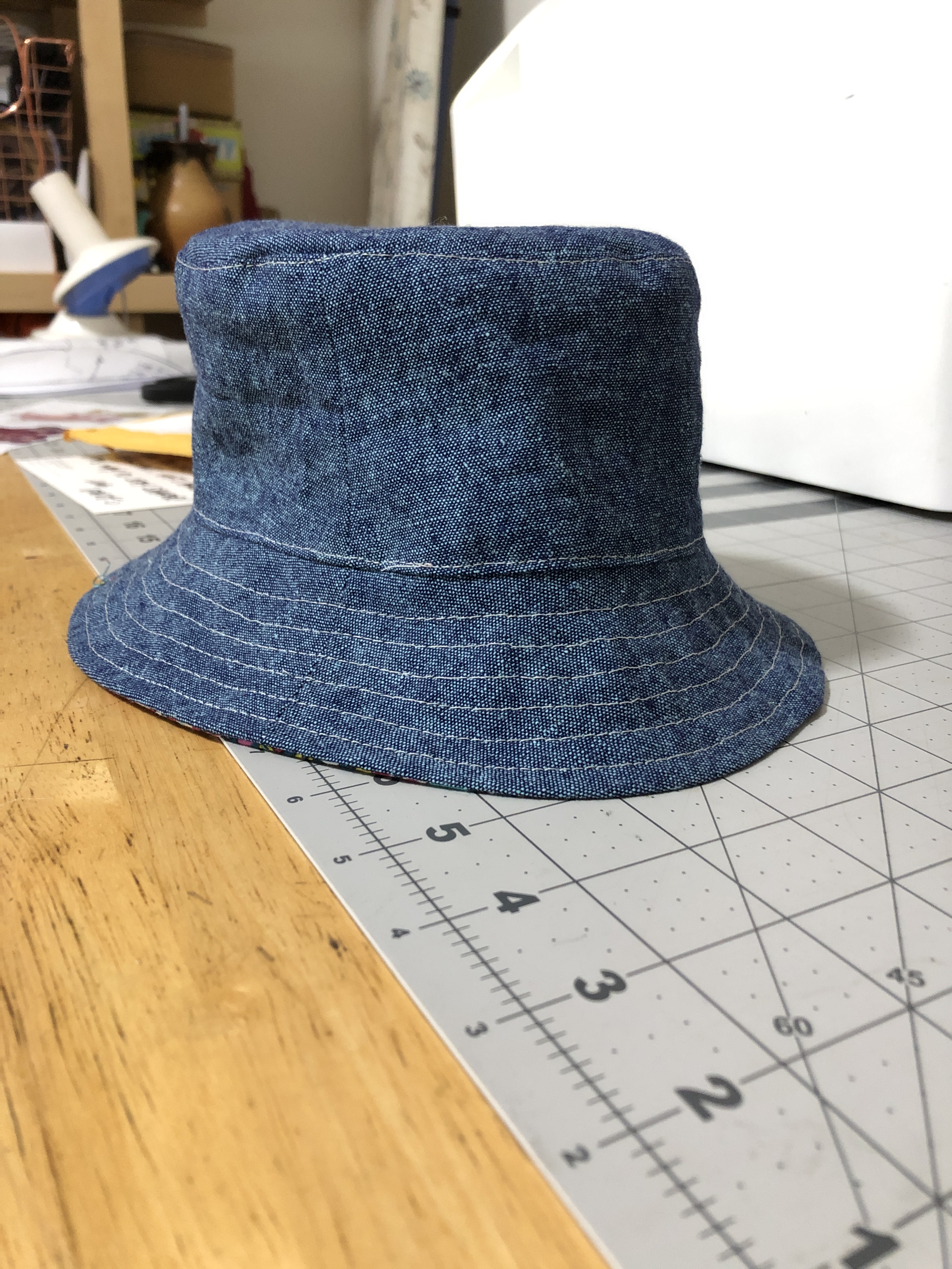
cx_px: 476
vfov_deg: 63.4
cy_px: 634
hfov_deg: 49.7
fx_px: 1027
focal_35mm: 28
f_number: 1.8
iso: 100
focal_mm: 3.99
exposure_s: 1/4
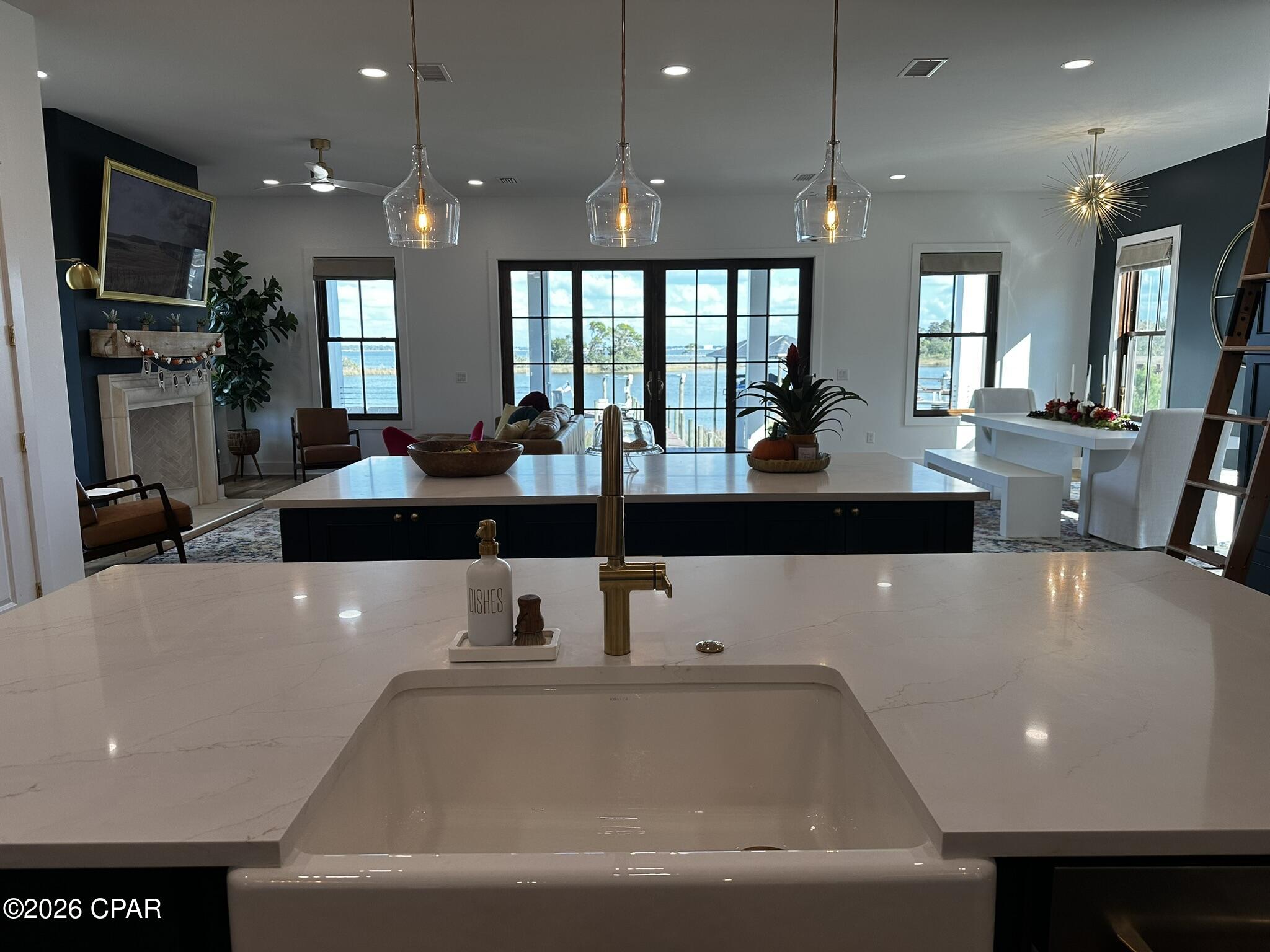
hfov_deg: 71.6
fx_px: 881
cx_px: 635
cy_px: 476
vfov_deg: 56.8
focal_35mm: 24
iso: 80
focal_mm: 6.86
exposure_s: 1/349
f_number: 1.78
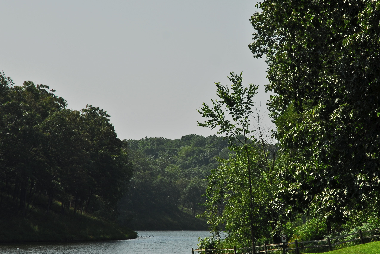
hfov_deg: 12.8
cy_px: 116
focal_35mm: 160
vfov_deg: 8.6
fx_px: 1691
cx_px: 282
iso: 100
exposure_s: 1/320
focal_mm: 70
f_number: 9
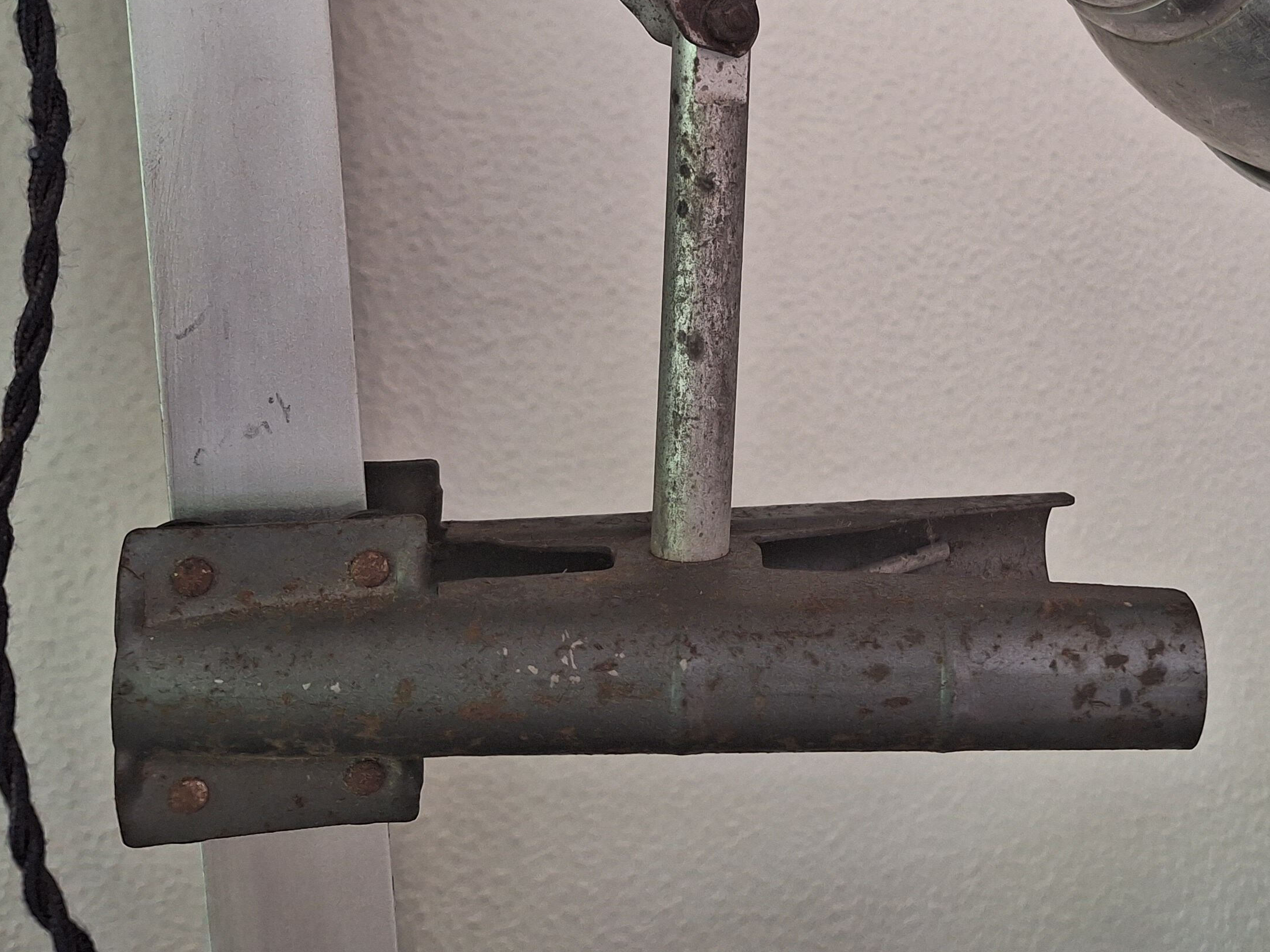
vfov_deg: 32.4
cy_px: 148
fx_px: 1578
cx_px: 952
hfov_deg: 42.5
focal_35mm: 43
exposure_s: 1/33
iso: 250
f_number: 1.8
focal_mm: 5.54
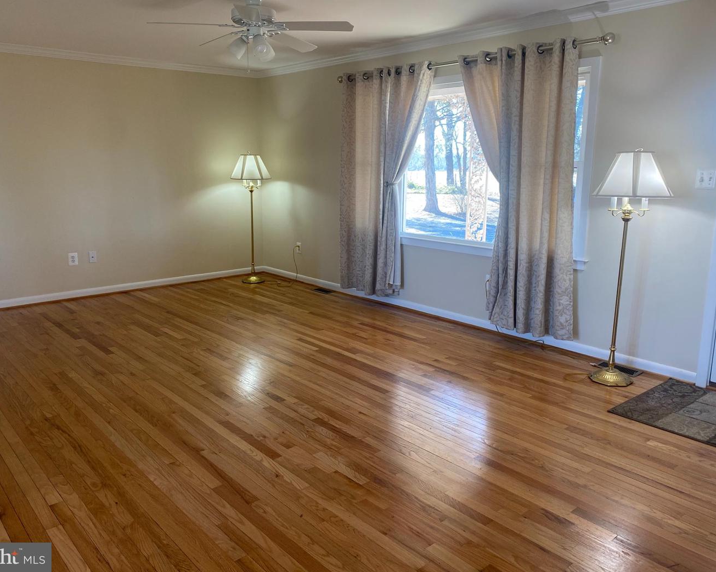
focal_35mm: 28
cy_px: 278
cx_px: 350
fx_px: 593
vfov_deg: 51.5
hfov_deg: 62.2
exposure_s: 1/60
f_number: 1.8
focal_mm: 4.25
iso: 64
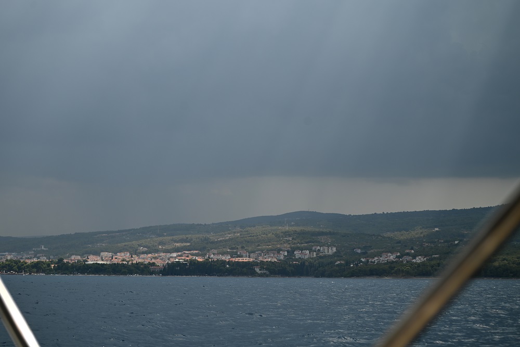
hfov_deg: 28.8
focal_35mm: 70
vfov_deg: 19.5
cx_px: 260
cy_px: 174
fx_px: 1011
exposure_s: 1/1000
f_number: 4.5
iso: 100
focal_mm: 70
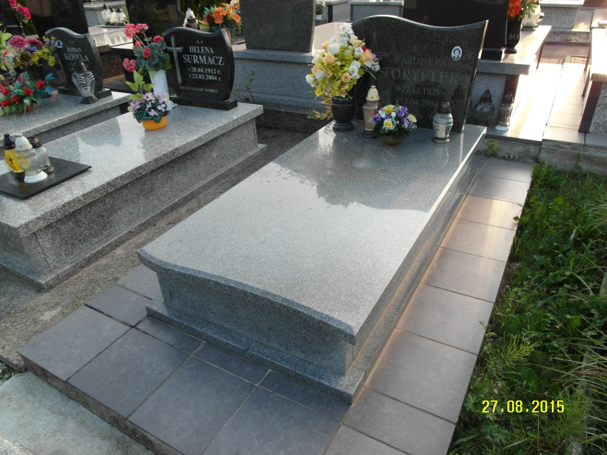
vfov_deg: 56.8
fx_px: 421
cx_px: 304
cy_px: 228
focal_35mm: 24
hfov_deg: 71.6
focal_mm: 5.2
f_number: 3.4
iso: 80
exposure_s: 1/125
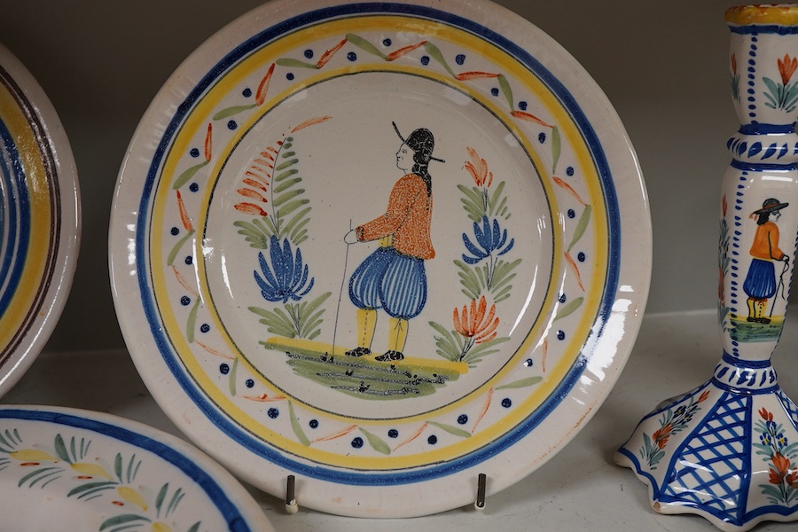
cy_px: 266
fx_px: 997
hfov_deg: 43.6
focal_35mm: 45
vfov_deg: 29.9
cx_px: 399
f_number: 10
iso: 1250
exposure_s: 1/125
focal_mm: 30
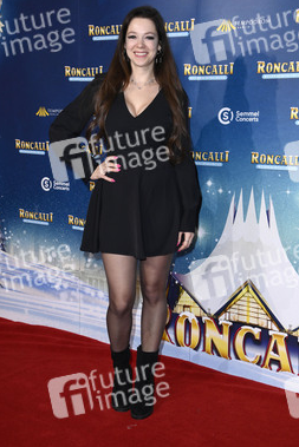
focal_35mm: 58
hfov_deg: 23.4
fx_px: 722
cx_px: 143
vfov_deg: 34.5
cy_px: 213
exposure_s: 1/250
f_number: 5.6
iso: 1250
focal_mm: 55
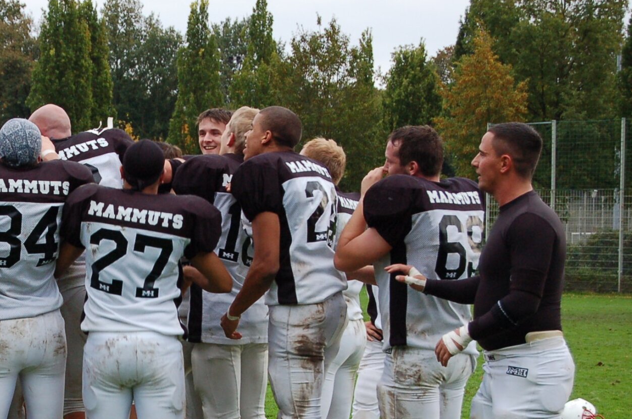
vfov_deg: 10.3
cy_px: 316
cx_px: 86
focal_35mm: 132
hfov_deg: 15.4
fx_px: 2313
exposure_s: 1/200
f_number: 5.6
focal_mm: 50
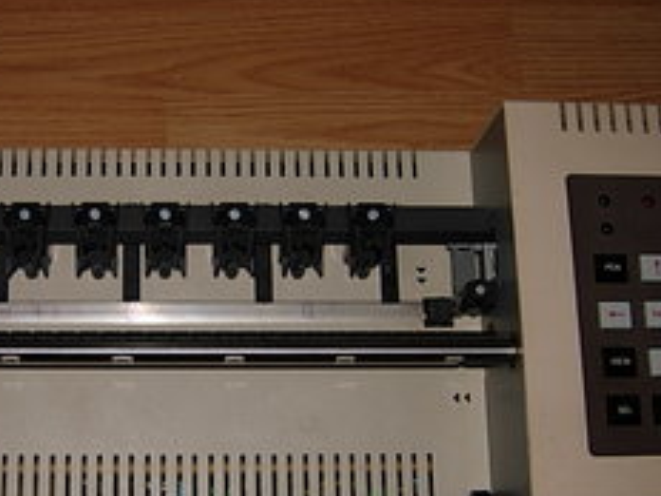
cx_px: 208
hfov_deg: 30.9
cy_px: 316
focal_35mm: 62
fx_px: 1184
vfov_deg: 23.6
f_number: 2.7
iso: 50
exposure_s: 1/45.2
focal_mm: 7.5
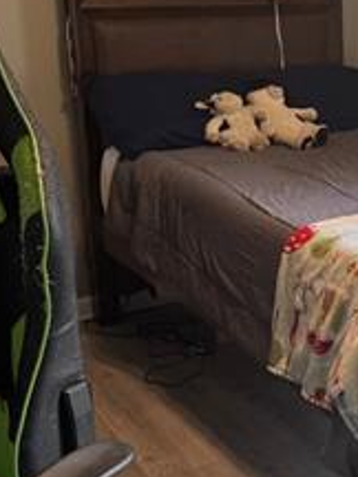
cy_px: 216
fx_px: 979
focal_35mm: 71
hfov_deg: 19.2
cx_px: 466
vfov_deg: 27.4
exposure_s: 1/126
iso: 64
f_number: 1.78
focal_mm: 6.76
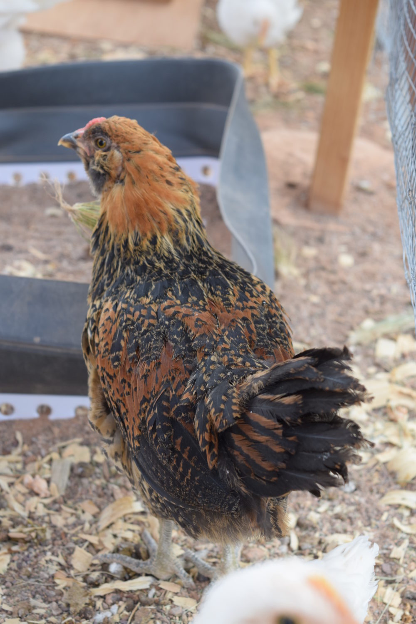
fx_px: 1248
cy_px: 312
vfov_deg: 28.1
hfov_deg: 18.9
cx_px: 208
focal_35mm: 72
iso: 400
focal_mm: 48
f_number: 7.1
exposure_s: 1/200
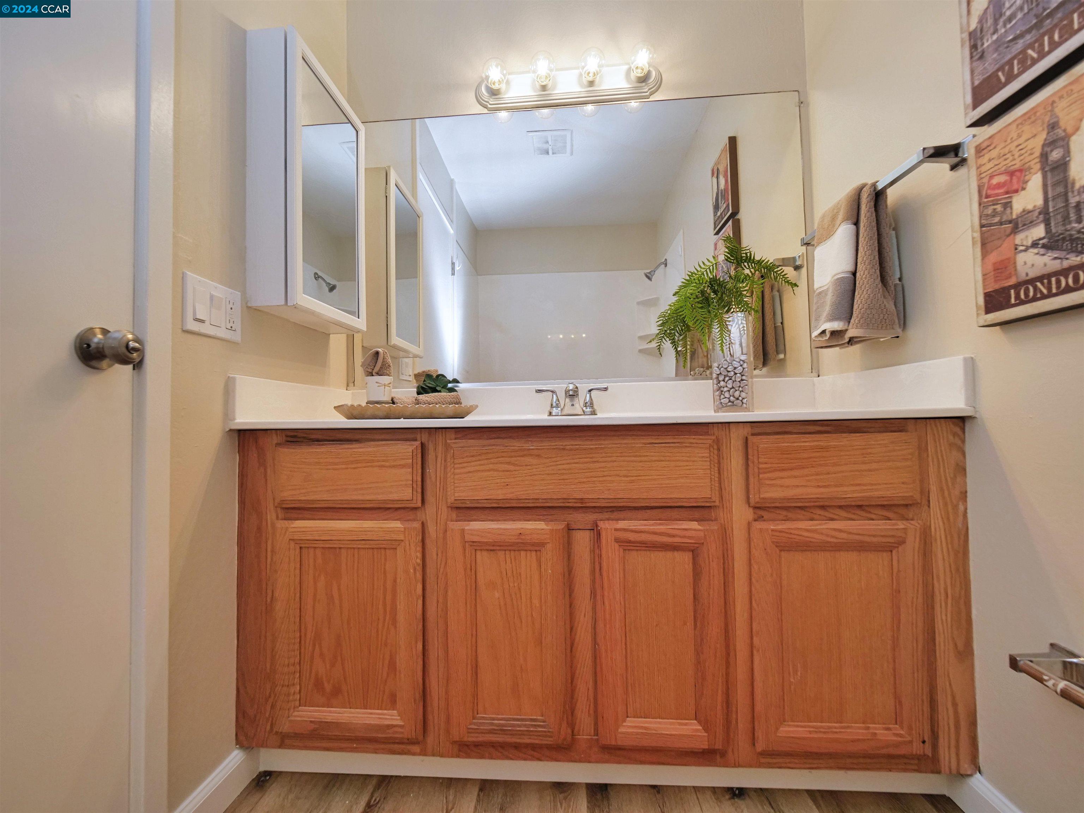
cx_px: 542
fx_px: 438
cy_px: 406
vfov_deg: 85.7
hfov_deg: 102.1
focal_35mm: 14
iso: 400
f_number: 4
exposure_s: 1/160
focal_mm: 7
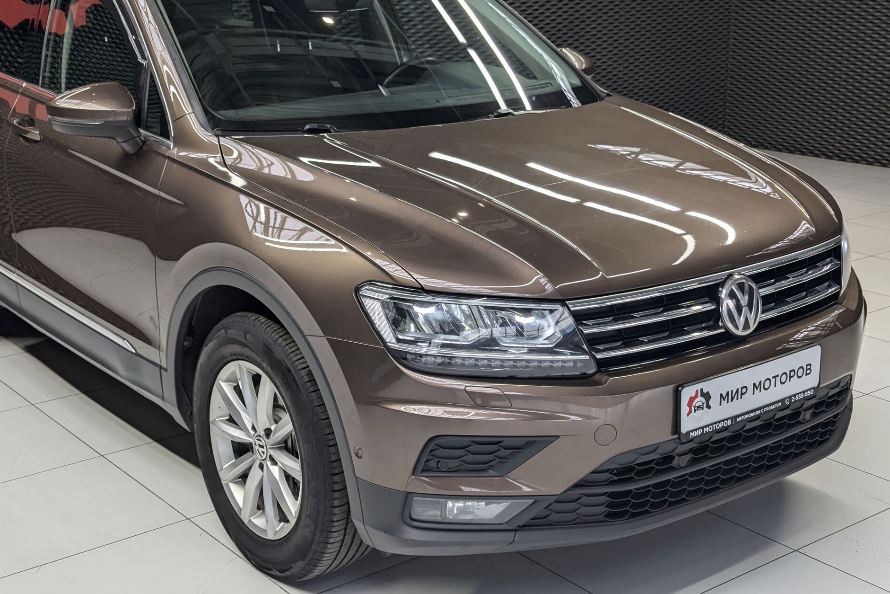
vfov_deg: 26.5
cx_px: 445
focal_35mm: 51
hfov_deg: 38.9
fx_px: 1261
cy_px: 269
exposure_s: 1/221
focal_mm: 6.81
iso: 48
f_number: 1.85
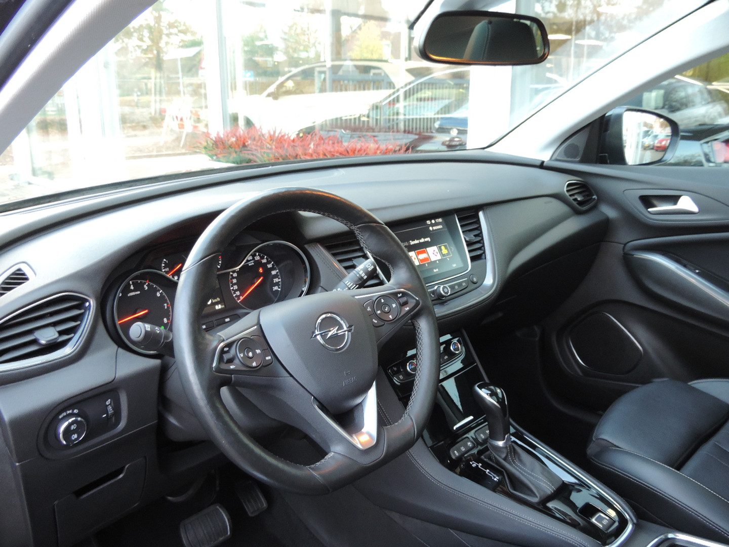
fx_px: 632
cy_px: 274
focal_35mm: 30
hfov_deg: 60.0
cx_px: 364
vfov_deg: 46.8
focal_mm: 5.3
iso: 400
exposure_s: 1/20
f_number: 3.1
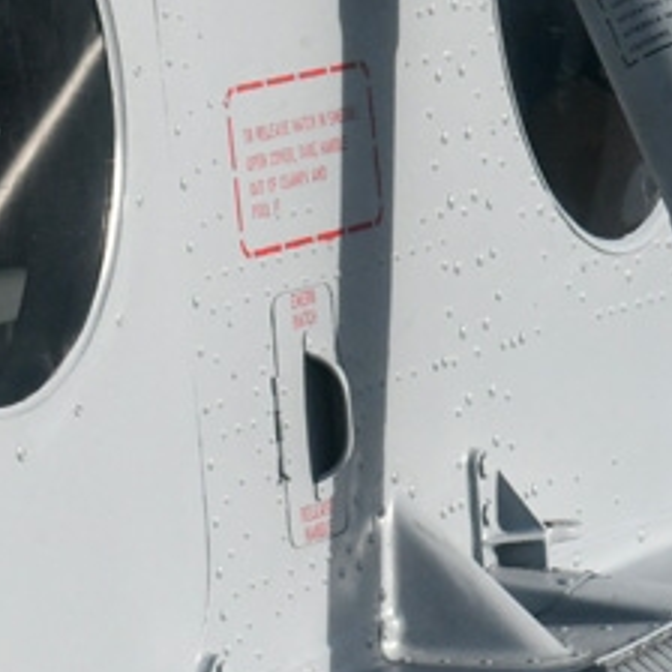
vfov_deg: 5.5
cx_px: -396
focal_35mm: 319
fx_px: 7006
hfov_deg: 5.4
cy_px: -81
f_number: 20
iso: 1250
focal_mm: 70
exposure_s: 1/1000
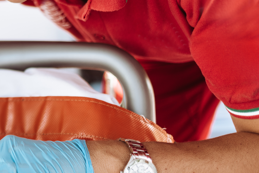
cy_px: 9
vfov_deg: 12.8
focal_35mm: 106
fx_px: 763
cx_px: -90
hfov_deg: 17.9
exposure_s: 1/500
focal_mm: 35
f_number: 1.4
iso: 100
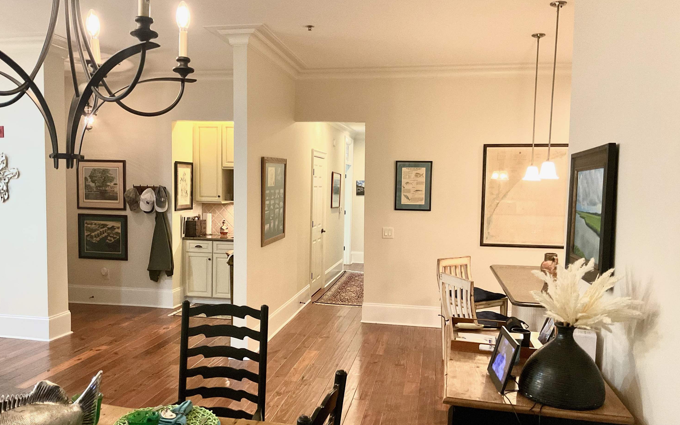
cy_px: 232
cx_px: 329
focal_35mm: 32
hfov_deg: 59.6
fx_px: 593
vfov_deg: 39.4
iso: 250
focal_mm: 3
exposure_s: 1/60
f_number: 1.8
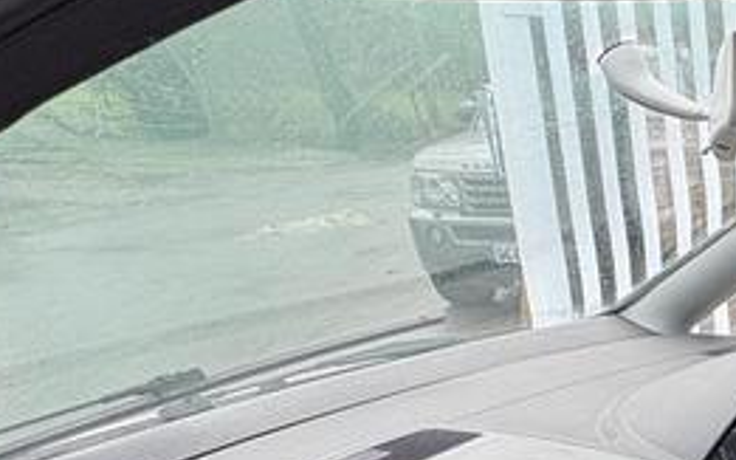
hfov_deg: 30.9
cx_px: 956
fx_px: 1023
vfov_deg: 22.7
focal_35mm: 51
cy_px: 590
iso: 100
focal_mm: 2.22
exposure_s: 1/99
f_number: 2.2
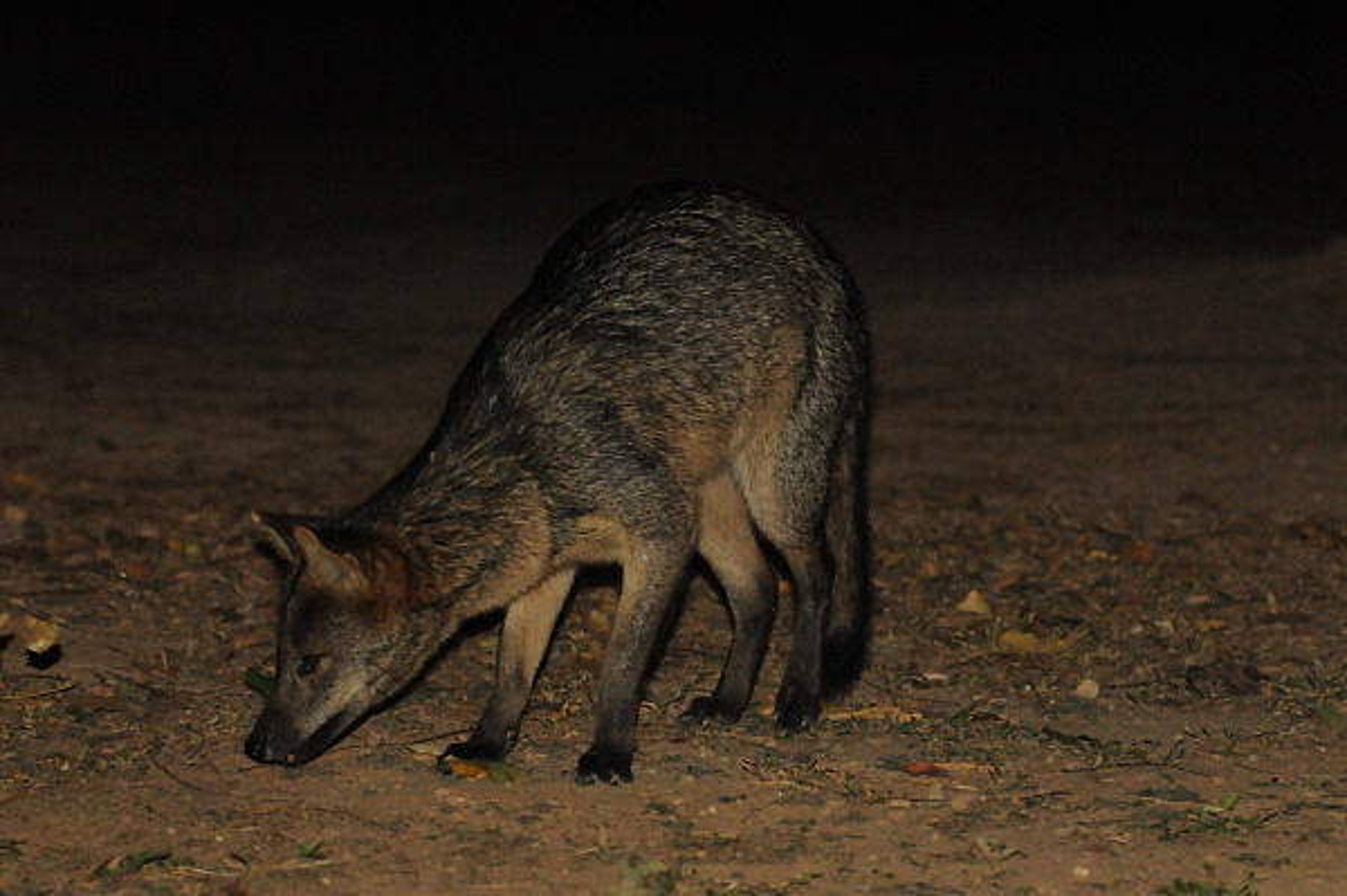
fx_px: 4486
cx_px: 674
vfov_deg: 11.4
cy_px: 448
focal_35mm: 120
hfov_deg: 17.1
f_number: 4
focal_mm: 80
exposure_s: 1/60
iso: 3200
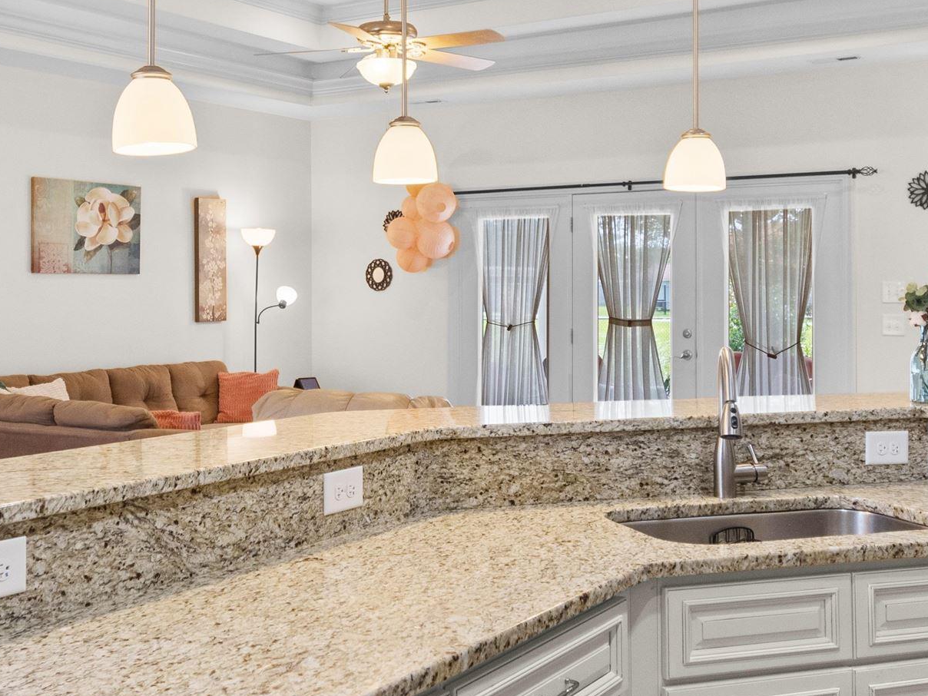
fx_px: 1180
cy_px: 276
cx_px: 382
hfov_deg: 42.8
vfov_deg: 32.8
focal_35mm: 44
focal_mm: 12
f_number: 4.8
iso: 100
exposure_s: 1.3
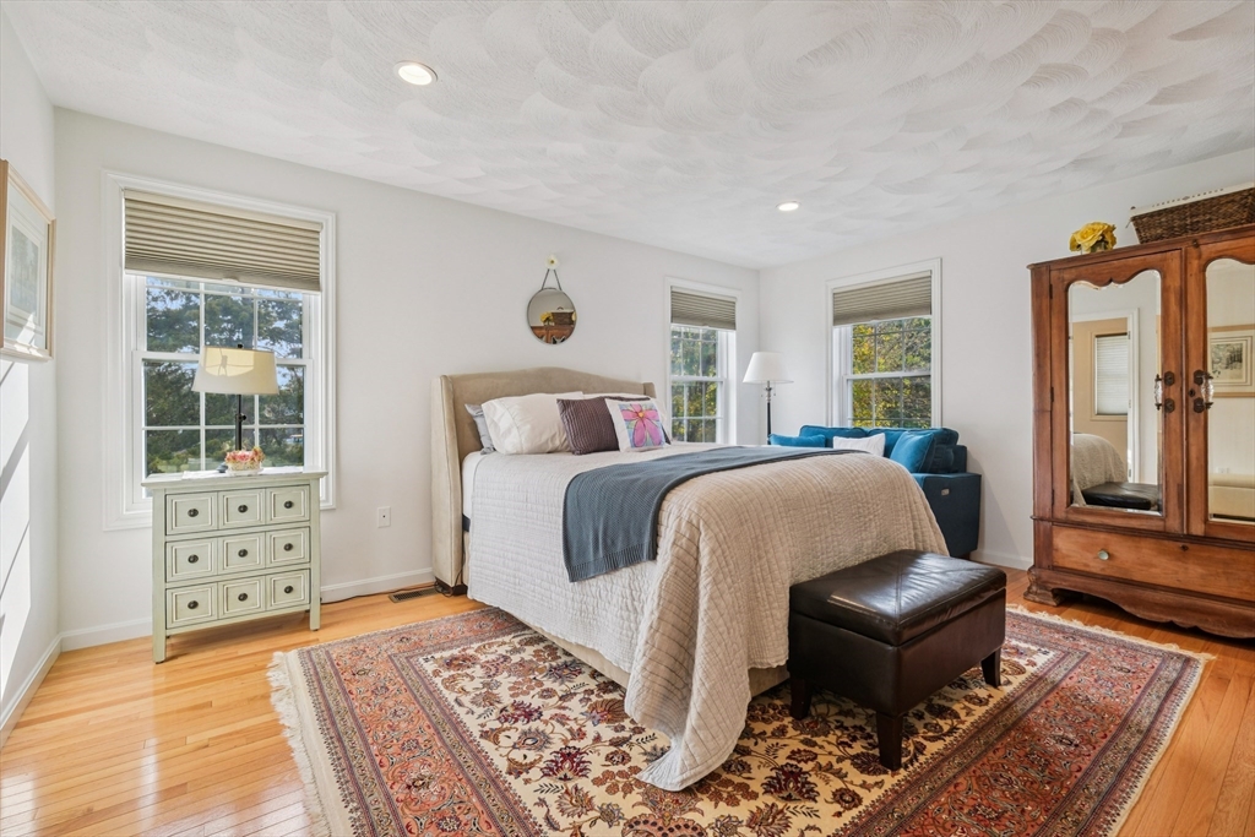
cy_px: 418
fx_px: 523
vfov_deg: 77.3
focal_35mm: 15
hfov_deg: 100.4
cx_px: 628
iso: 320
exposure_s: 1/35
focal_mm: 10
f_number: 5.6
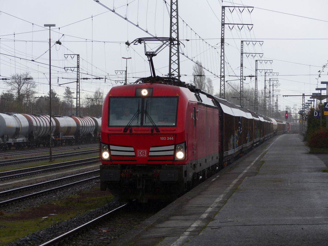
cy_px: 123
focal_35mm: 128
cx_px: 164
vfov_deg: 11.6
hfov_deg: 15.4
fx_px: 1213
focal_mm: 23.1
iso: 100
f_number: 3.2
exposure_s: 1/125
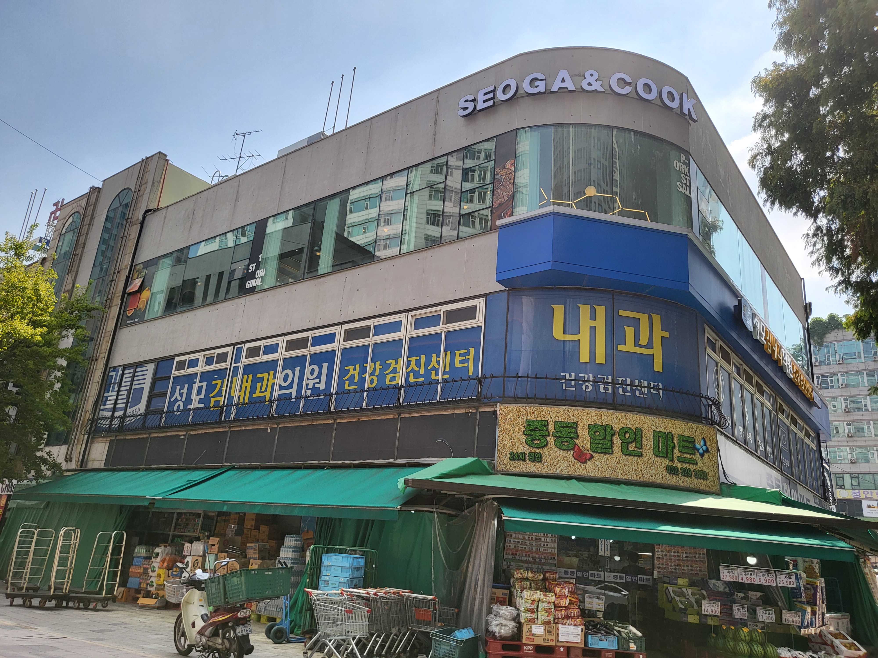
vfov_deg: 53.1
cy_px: 329
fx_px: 659
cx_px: 439
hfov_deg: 67.3
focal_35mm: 26
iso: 50
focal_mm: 4.25
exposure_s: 1/2321
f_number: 1.8
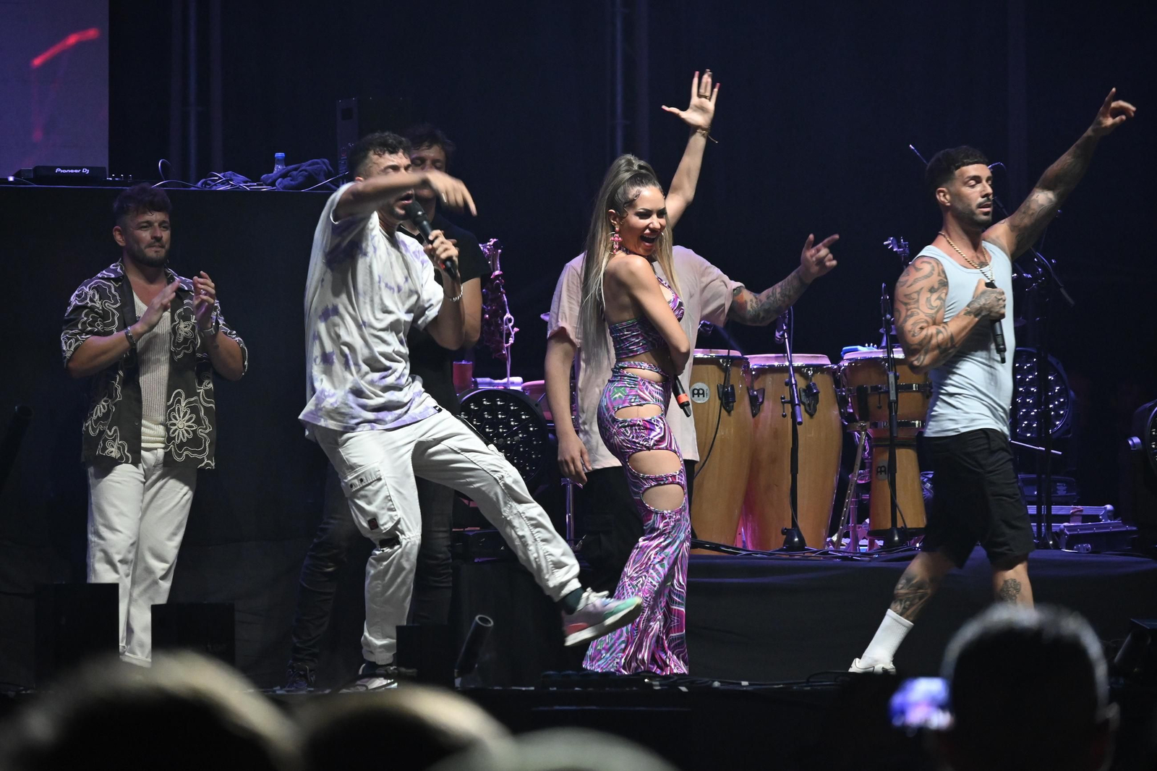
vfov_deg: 5.1
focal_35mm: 270
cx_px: 578
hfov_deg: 7.6
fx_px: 8675
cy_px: 386
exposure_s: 1/200
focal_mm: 180
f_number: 5.6
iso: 4000
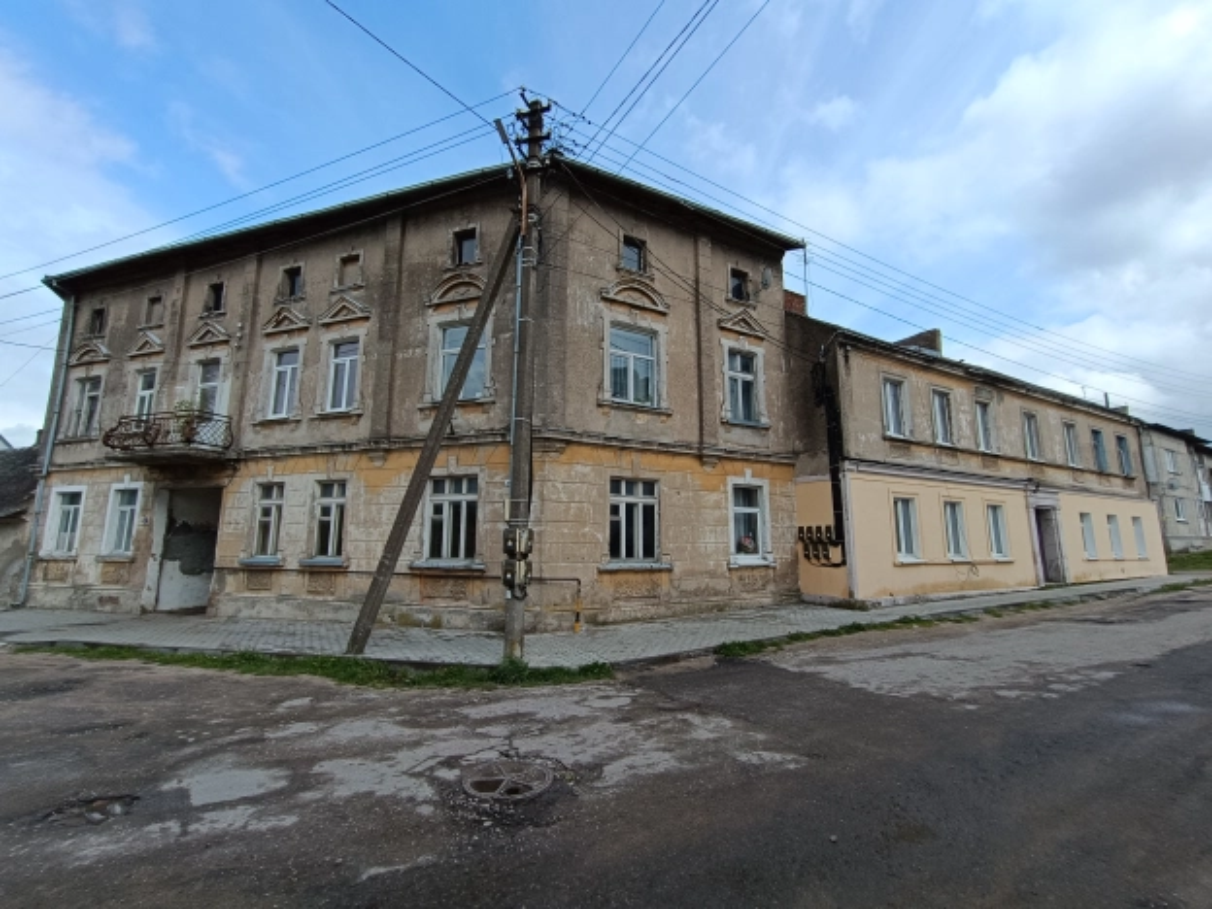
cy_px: 454
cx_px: 606
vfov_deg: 78.1
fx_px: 560
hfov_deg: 94.5
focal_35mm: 16
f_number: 2.2
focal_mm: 1.66
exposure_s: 1/936
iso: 50
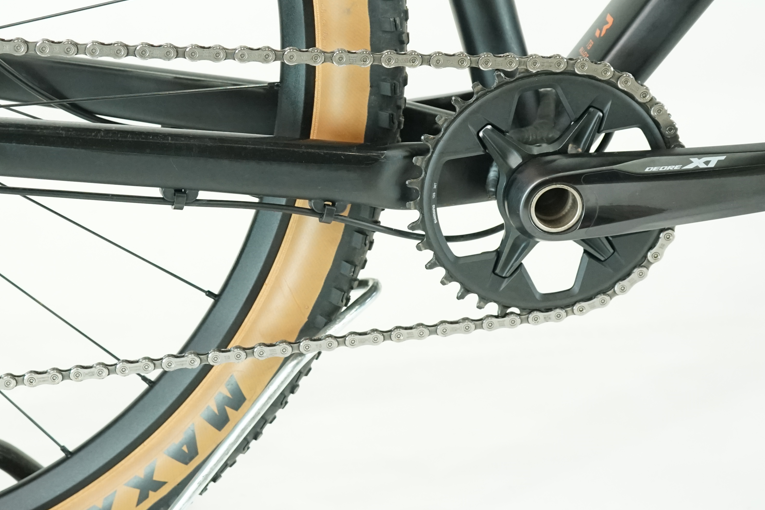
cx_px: 208
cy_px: 180
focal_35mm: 76
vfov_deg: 17.9
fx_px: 1615
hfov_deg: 26.4
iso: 2500
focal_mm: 40
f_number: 5
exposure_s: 1/200
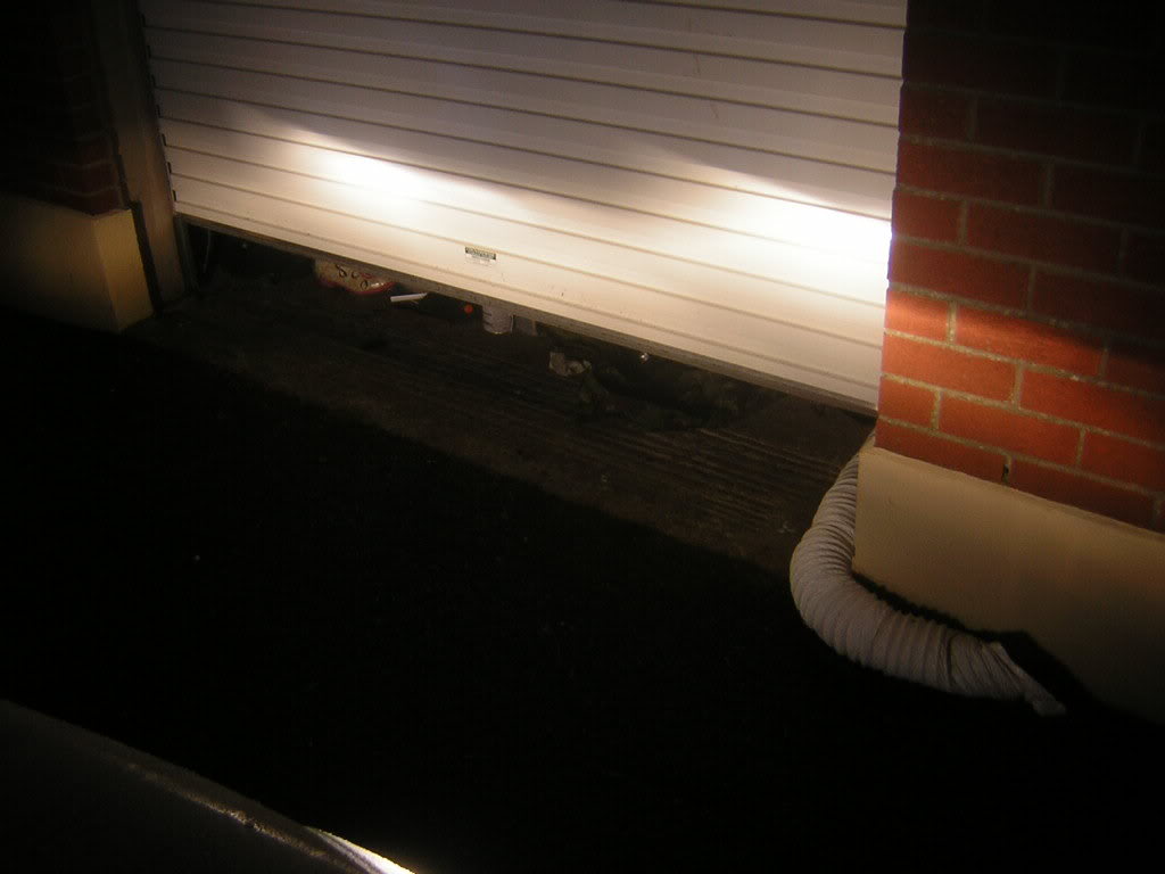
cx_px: 582
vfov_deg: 39.7
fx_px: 1212
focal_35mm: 36
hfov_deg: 51.4
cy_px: 437
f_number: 2.6
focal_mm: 4.7
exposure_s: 1/13.3
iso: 50
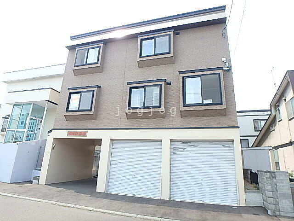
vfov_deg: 63.4
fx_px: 178
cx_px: 147
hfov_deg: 79.0
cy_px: 110
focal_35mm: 21
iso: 125
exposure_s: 1/400
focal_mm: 3.7
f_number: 3.5
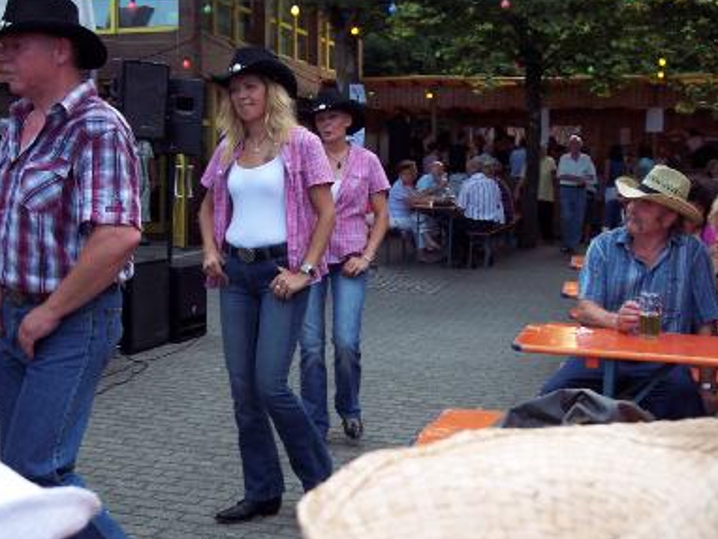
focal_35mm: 51
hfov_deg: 37.4
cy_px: 270
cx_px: 323
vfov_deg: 28.6
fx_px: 1058
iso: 100
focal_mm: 8
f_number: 3.4
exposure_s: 1/125
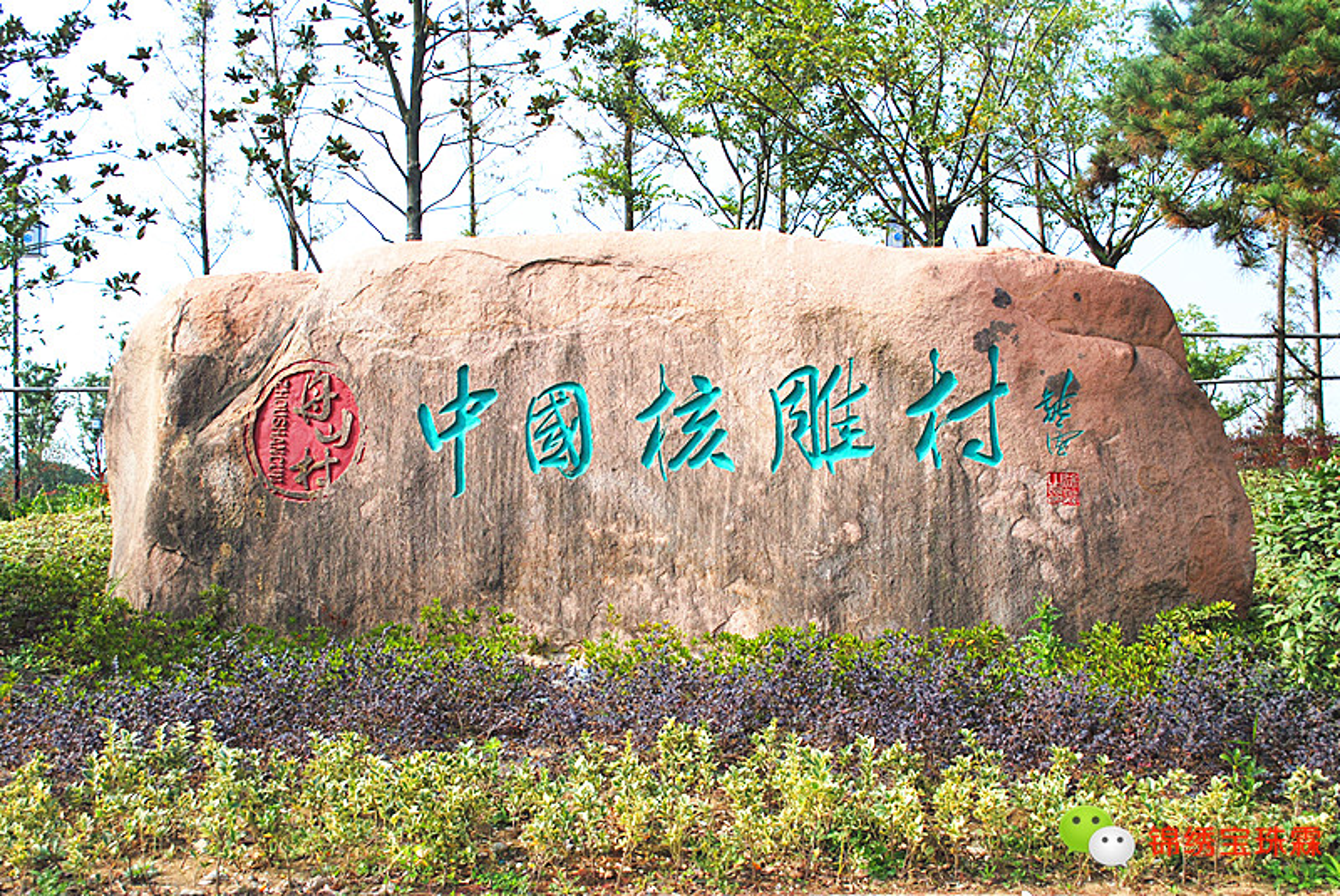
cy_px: 448
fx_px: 1621
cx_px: 670
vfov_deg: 30.9
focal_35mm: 44
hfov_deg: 44.9
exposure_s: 1/200
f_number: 7.1
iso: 100
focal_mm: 29
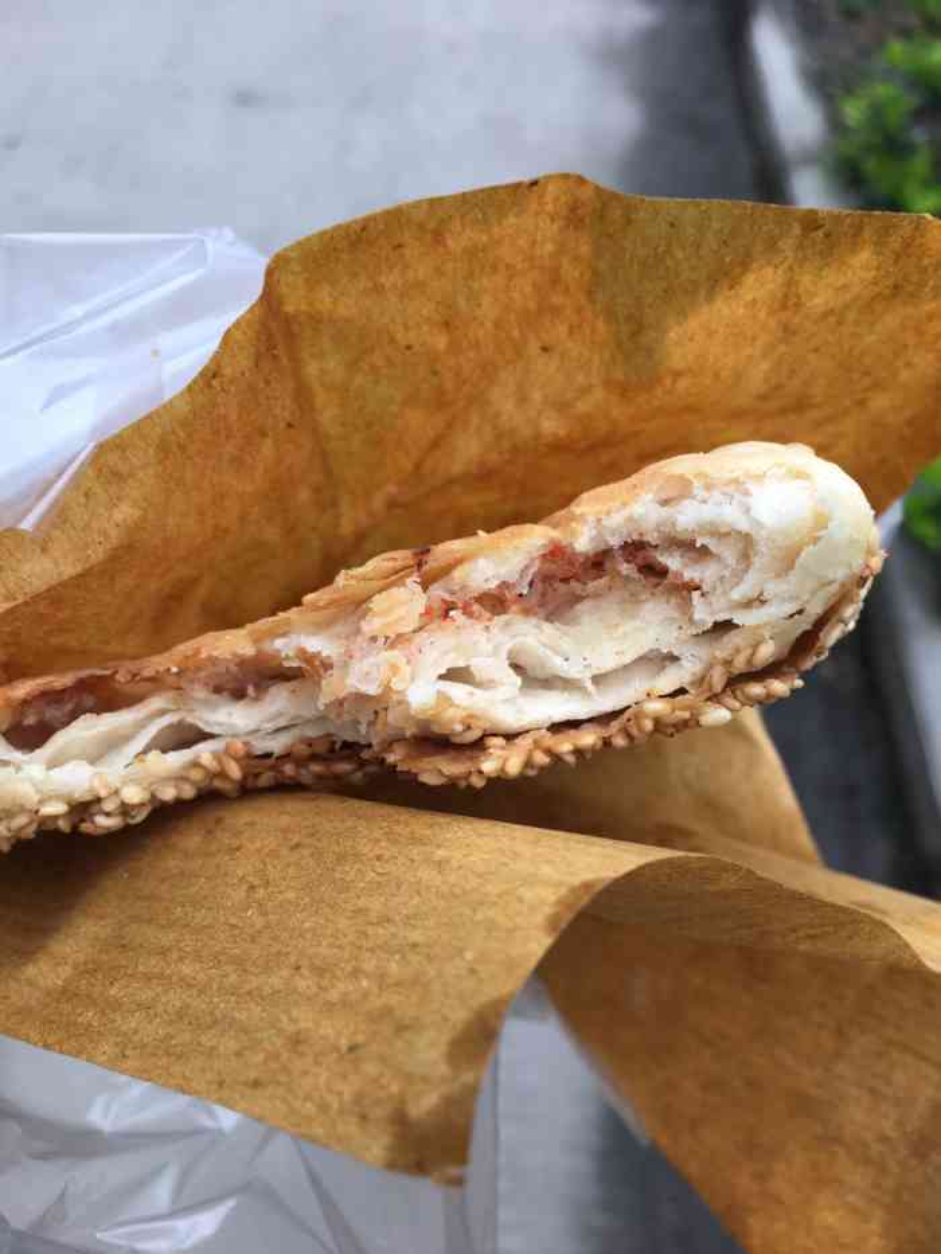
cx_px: 470
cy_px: 627
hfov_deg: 48.2
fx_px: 1051
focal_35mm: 29
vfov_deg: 61.7
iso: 25
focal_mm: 4.15
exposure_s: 1/100
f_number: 2.2
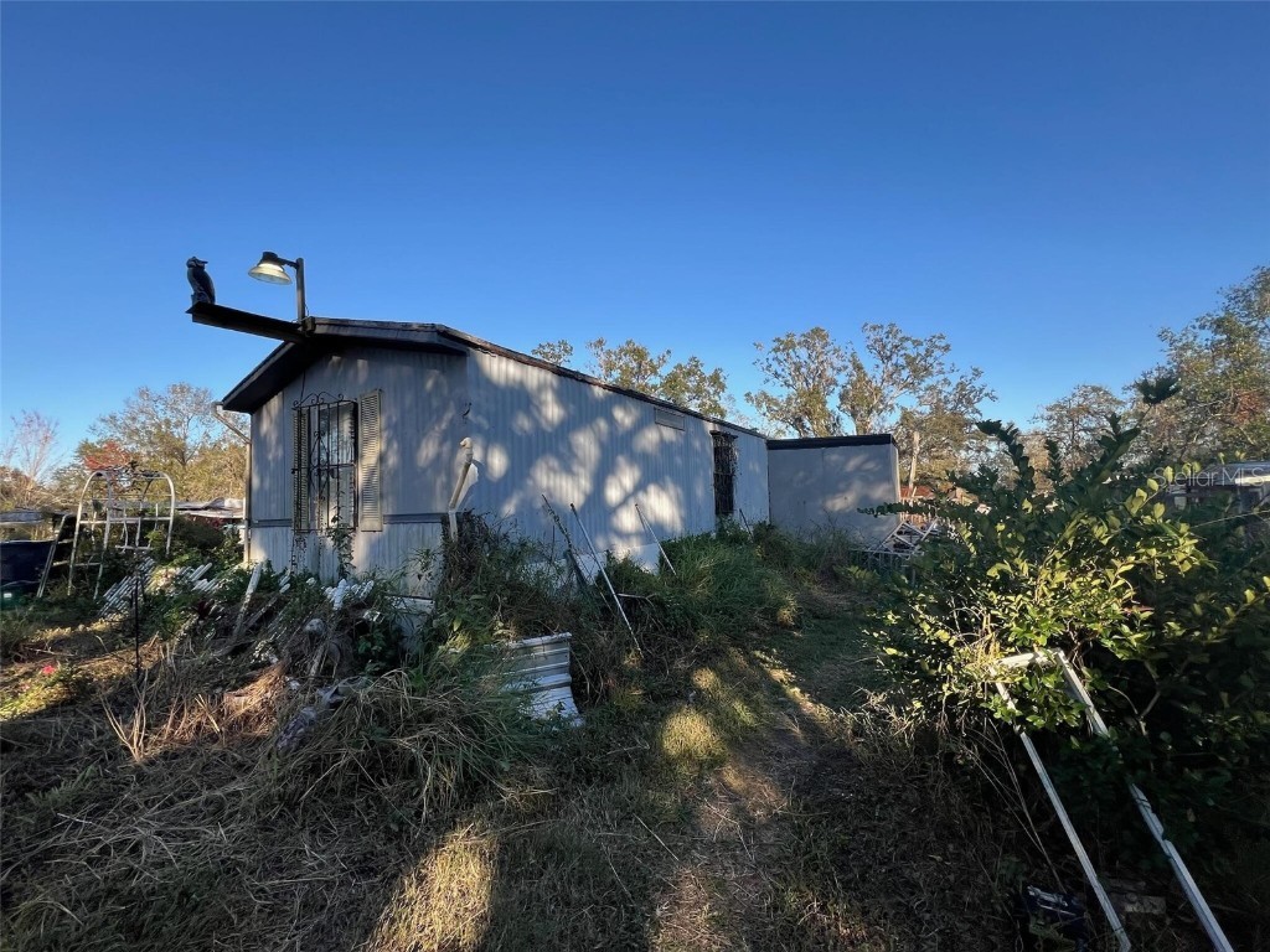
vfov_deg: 89.9
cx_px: 635
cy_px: 476
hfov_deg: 106.2
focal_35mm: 13
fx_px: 477
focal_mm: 1.57
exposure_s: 1/533
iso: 32
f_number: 1.8
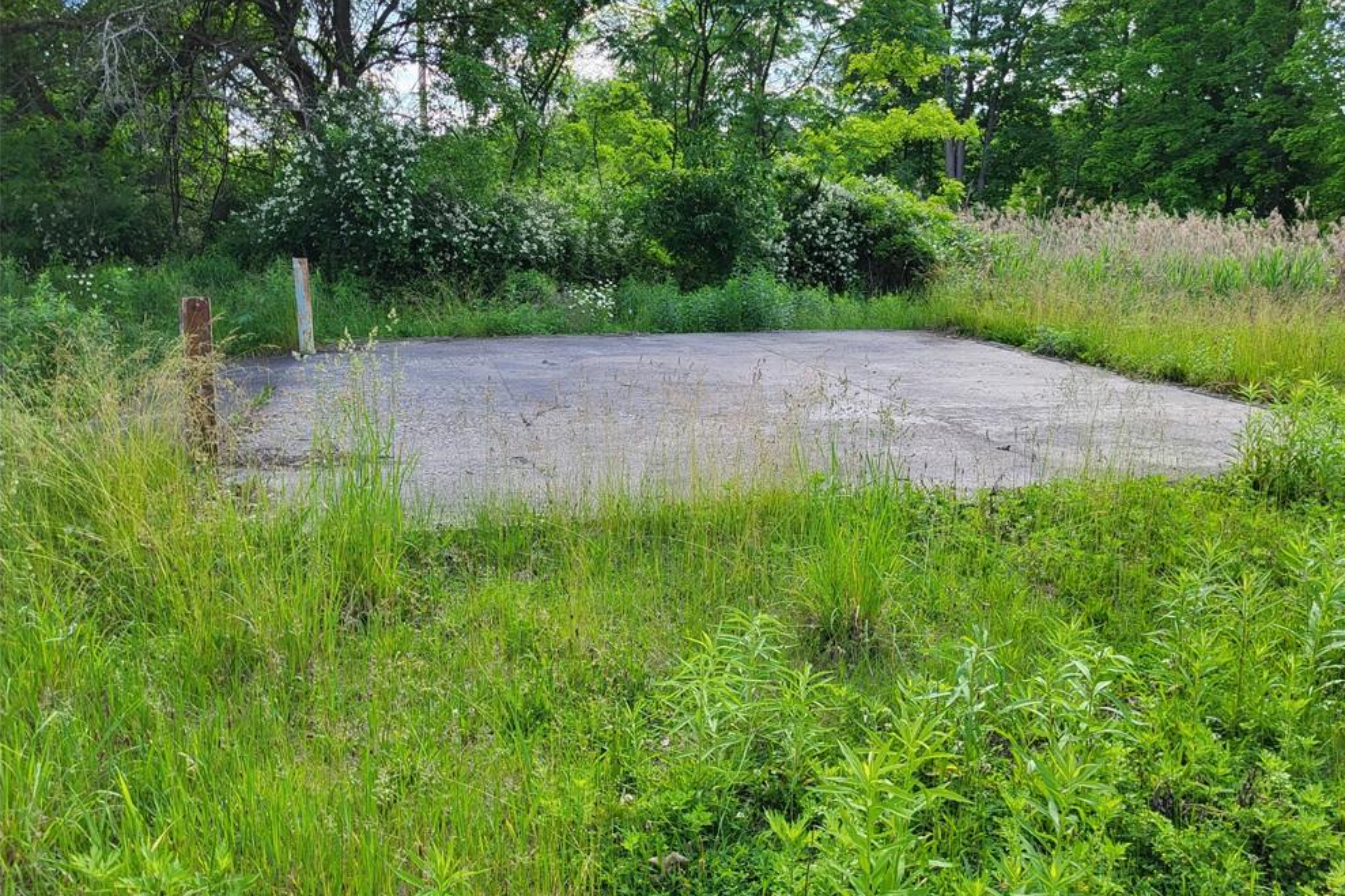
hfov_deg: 65.5
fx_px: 1046
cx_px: 695
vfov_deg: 46.3
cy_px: 401
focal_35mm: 28
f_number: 1.8
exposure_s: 1/385
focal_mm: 5.4
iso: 40
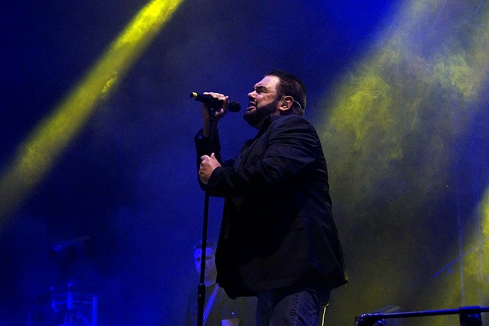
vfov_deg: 16.5
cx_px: 244
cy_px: 163
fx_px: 1120
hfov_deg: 24.6
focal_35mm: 82
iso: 3200
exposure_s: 1/100
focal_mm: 55
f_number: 4.5
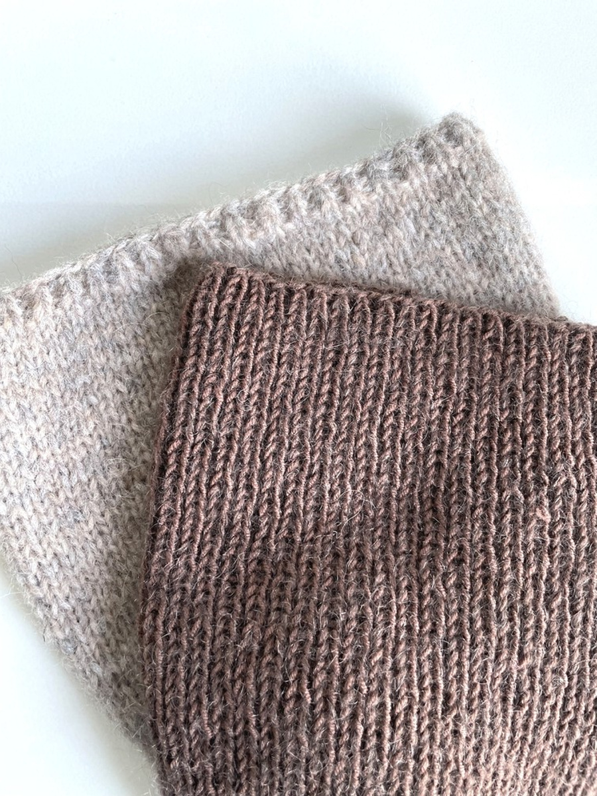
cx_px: 298
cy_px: 398
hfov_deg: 53.1
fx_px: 598
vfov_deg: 67.3
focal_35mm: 26
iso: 125
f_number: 1.6
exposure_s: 1/106
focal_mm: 4.2
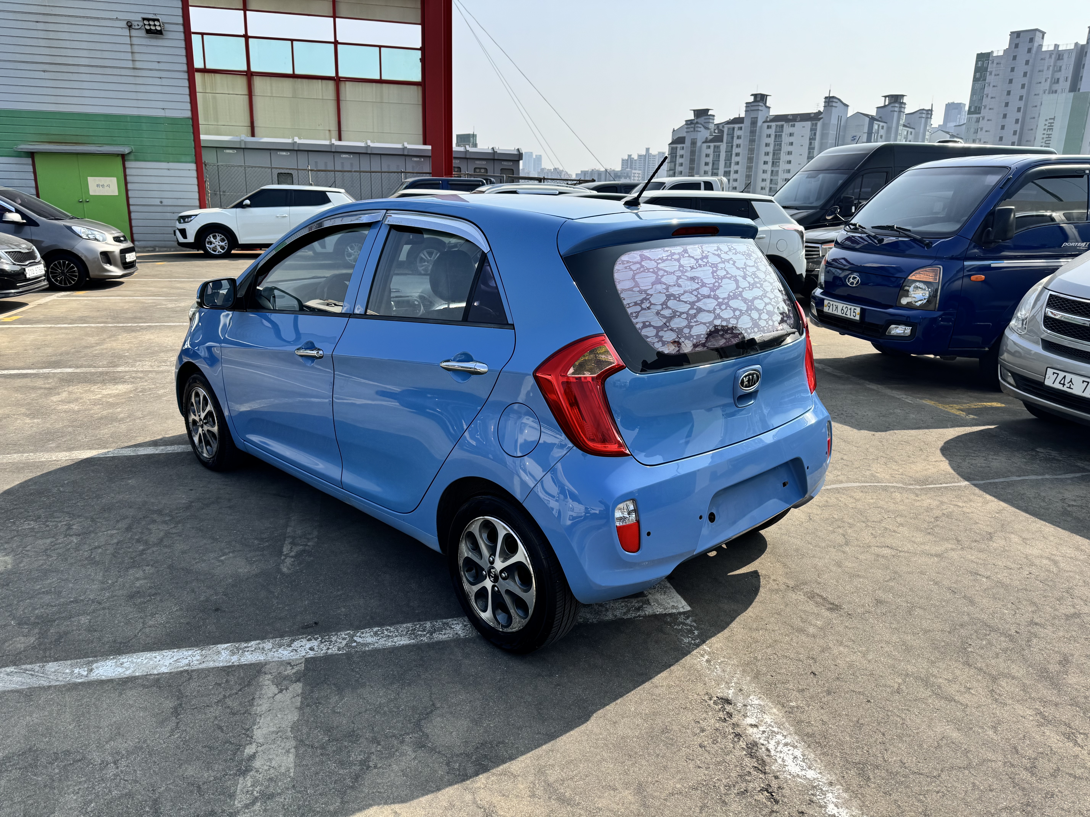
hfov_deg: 71.6
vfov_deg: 56.8
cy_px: 408
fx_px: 756
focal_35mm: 24
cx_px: 545
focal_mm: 6.76
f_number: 1.78
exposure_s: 1/2959
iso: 80
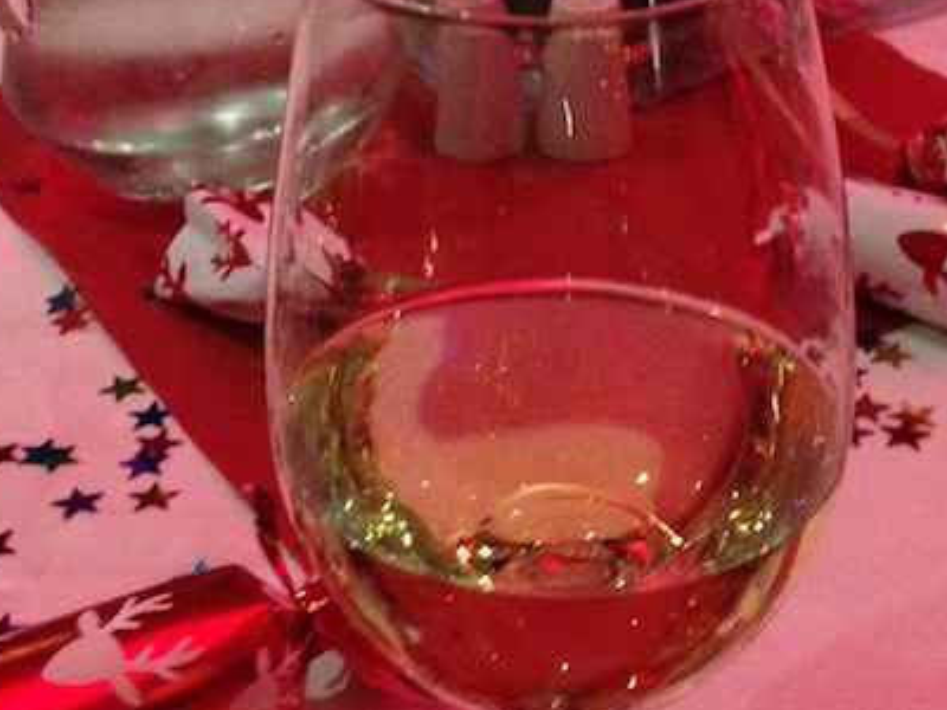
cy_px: 263
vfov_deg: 22.2
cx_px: 495
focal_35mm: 66
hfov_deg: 29.4
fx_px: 1806
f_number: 2.4
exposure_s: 1/15
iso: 800
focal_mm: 4.12
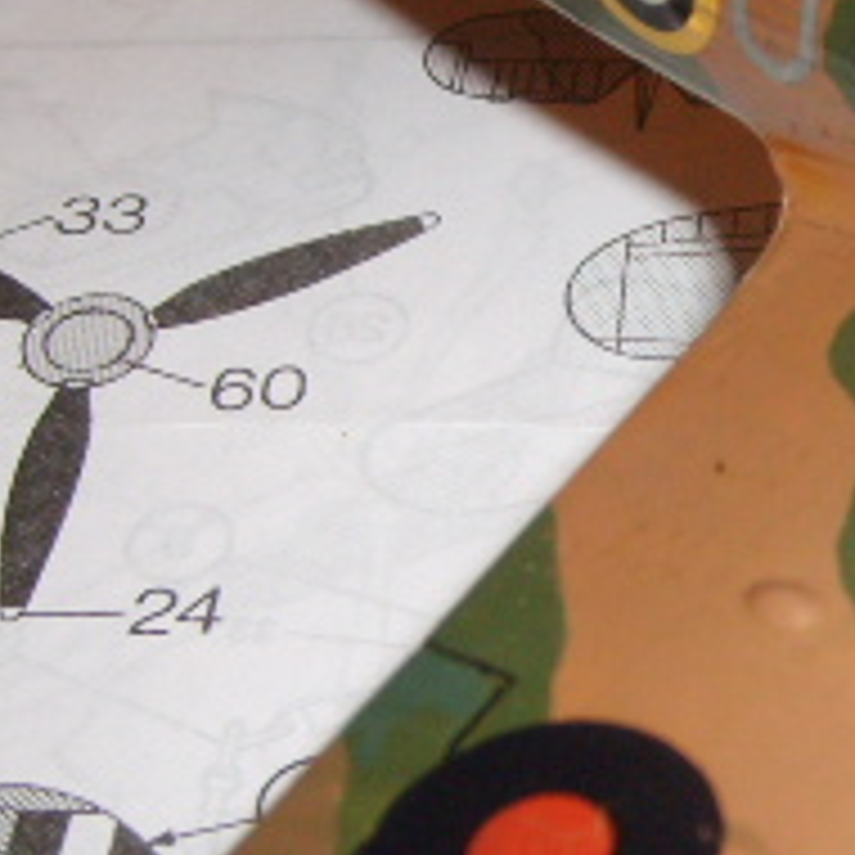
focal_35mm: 104
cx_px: 1008
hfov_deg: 16.1
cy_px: 405
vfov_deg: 16.7
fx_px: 2906
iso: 100
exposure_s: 1/45
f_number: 2.8
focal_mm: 5.8
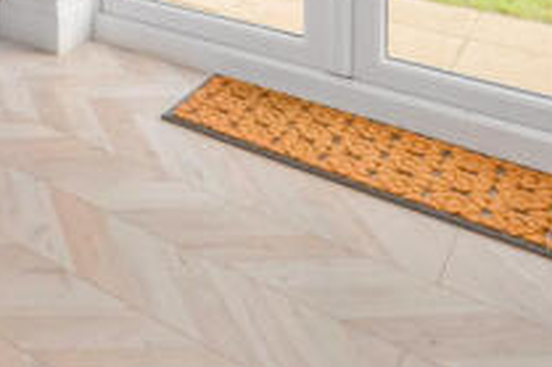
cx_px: -74
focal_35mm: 47
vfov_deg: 22.7
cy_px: -202
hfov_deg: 35.1
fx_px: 720
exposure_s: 1/50
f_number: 8
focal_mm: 15
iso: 100
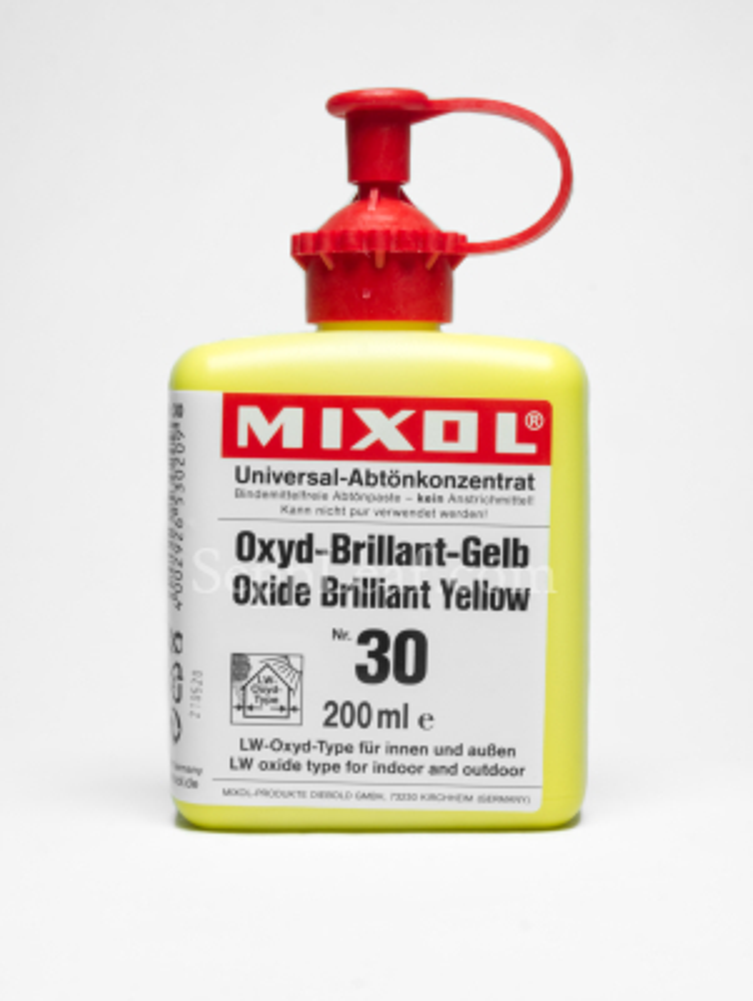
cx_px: 376
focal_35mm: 80
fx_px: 2315
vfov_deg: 24.4
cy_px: 500
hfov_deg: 18.5
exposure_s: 1/10
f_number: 22
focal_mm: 40
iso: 200
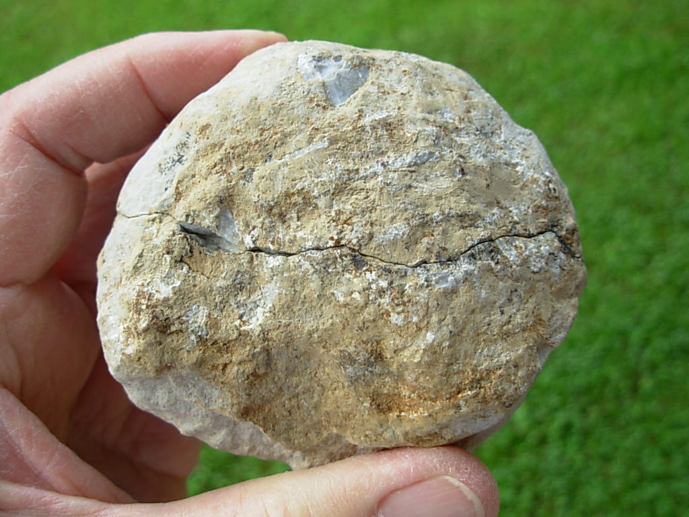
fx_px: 756
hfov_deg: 49.0
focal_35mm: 38
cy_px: 258
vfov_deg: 37.7
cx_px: 344
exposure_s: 1/105
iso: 50
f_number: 2.9
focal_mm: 6.3
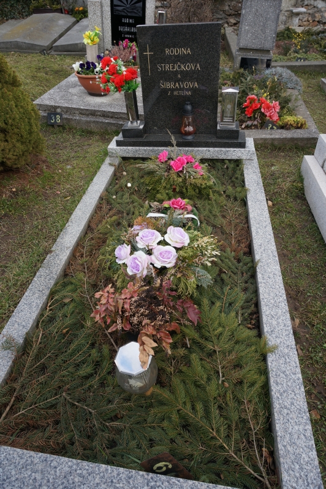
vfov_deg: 73.8
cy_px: 244
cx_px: 163
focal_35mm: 24
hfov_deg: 53.1
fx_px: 327
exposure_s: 1/80
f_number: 5.6
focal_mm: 16
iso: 100
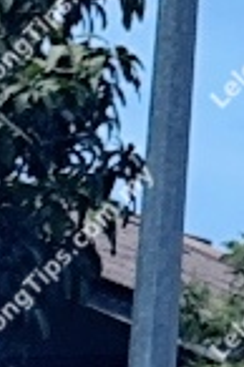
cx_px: 1502
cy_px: -445
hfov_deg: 3.0
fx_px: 4168
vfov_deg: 4.9
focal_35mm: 409
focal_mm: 6.14
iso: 50
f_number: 1.65
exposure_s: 1/731
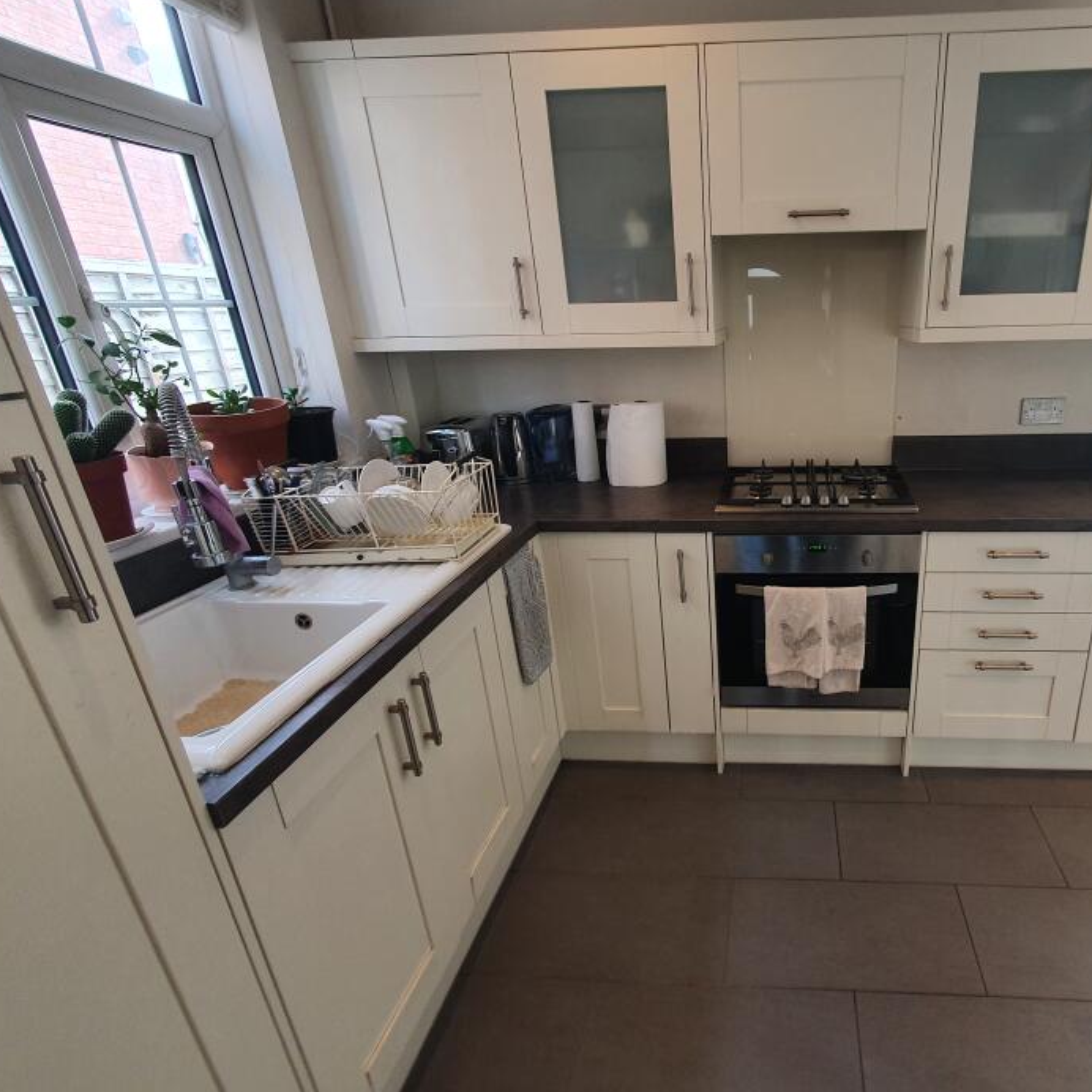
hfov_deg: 80.1
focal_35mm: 17
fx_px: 607
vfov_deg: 84.0
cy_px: 537
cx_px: 761
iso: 50
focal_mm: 1.8
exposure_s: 1/50
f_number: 2.2
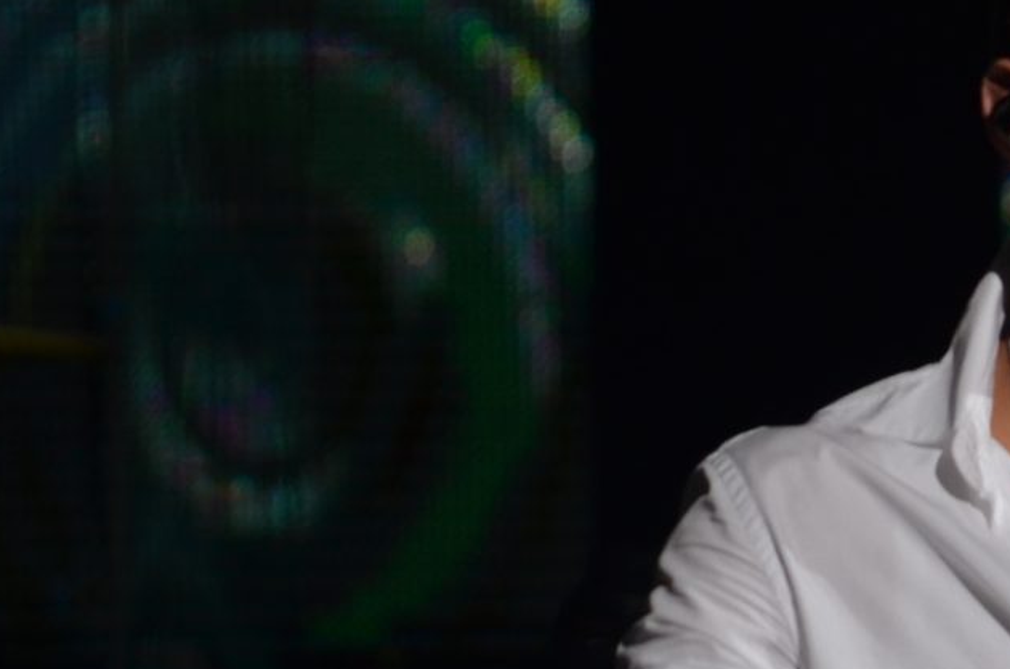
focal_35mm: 976
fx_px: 27320
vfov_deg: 1.4
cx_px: 1417
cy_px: 613
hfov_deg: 2.1
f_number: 5.6
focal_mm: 200
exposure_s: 1/125
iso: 800
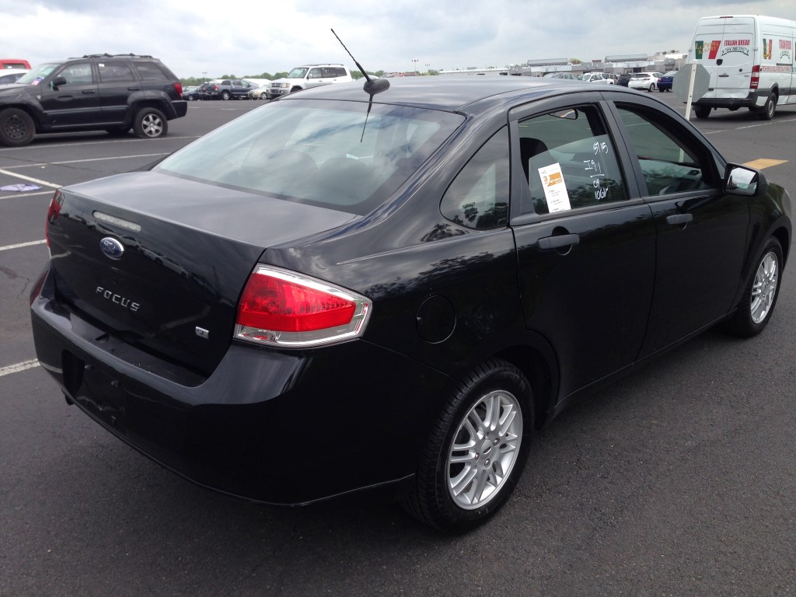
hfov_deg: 55.4
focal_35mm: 33
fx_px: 759
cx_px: 398
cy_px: 298
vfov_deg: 42.9
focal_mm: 4.12
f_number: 2.4
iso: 50
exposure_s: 1/704
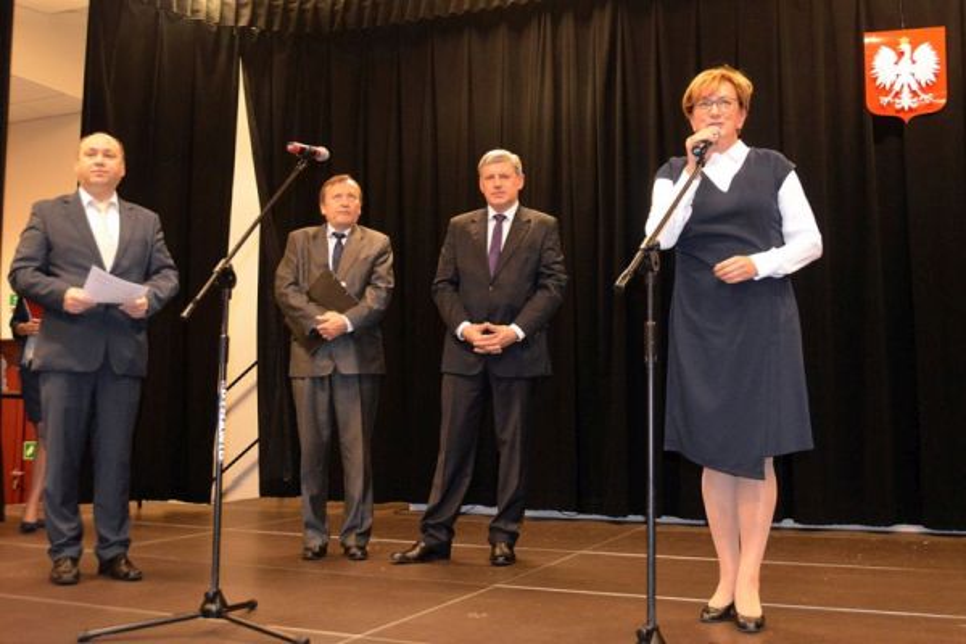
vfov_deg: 43.6
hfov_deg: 61.9
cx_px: 483
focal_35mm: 30
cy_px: 322
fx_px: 805
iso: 2200
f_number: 3.5
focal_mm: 20
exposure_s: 1/60
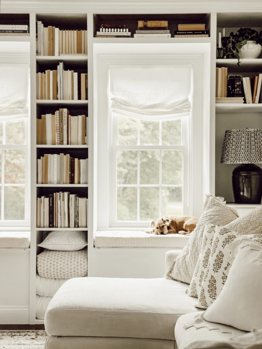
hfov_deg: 30.3
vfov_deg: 39.7
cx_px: 131
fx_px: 484
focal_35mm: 48
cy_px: 174
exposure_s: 1/100
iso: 125
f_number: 1.8
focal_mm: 6.86
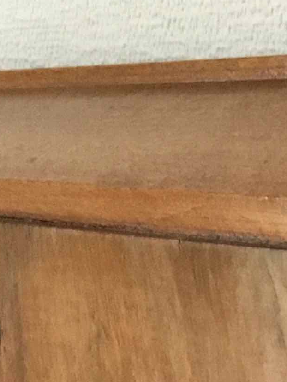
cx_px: 462
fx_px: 1558
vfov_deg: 12.3
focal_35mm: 141
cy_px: 775
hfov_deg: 10.1
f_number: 2.2
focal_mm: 4.15
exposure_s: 1/20
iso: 200
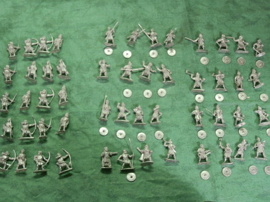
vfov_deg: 24.0
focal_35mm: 61
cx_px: 135
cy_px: 101
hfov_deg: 31.7
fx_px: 476
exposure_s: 1/13
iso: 200
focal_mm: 10.99
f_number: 3.7
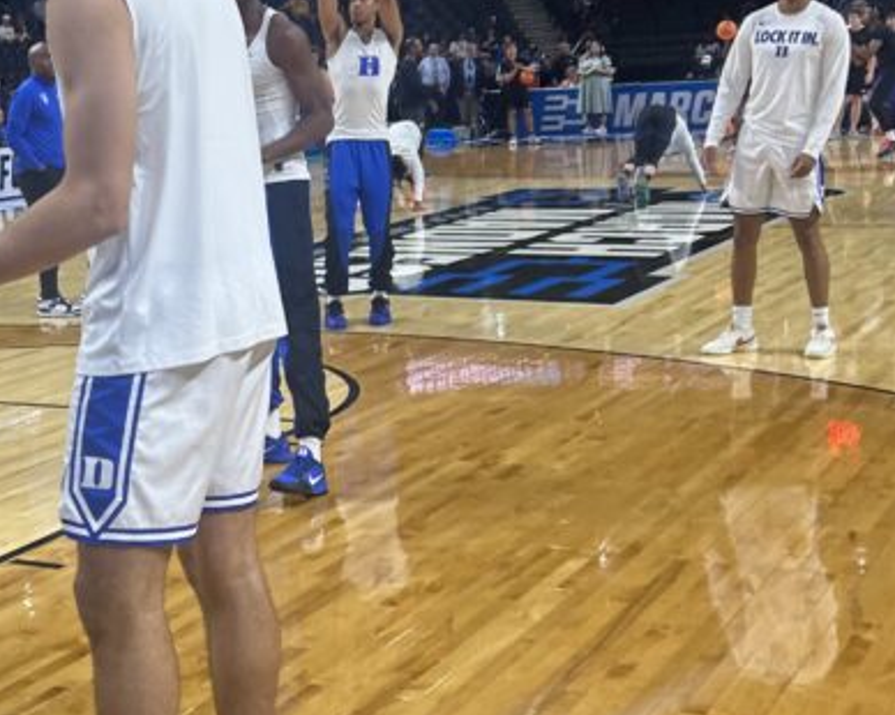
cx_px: 90
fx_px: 1774
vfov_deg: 22.8
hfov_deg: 27.3
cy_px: 427
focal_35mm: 67
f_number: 1.5
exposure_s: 1/148
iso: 32
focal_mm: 5.7
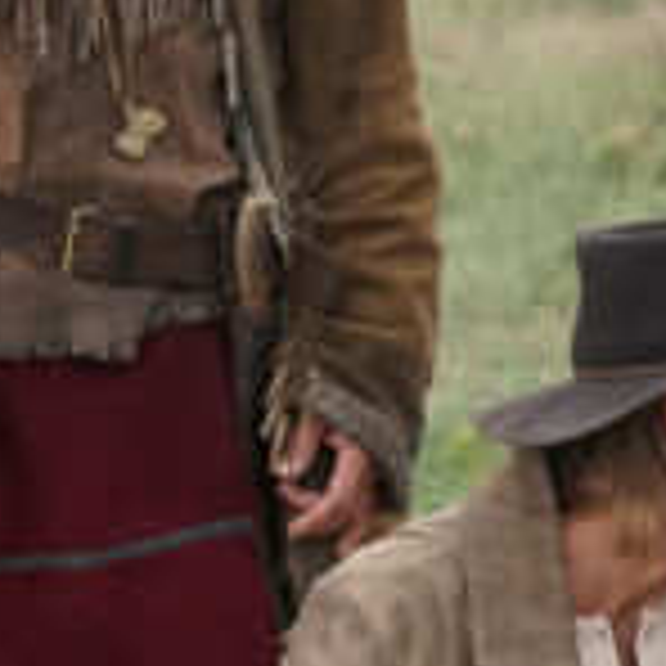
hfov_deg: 2.8
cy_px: 452
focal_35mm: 626
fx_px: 13626
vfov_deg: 2.8
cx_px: 900
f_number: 10
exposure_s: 1/250
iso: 500
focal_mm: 142
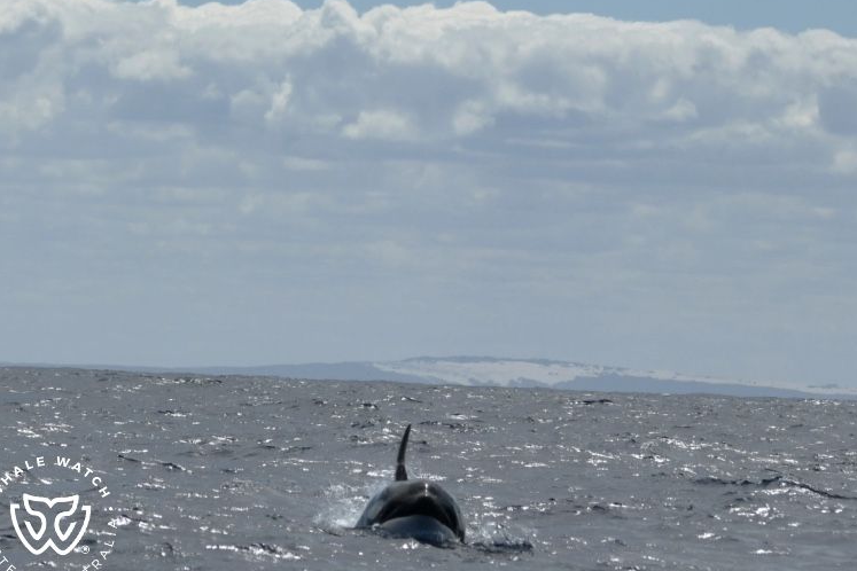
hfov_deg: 12.4
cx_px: 438
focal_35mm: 166
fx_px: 3951
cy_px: 290
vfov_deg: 8.3
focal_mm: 155
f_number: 5.6
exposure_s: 1/8000
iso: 400
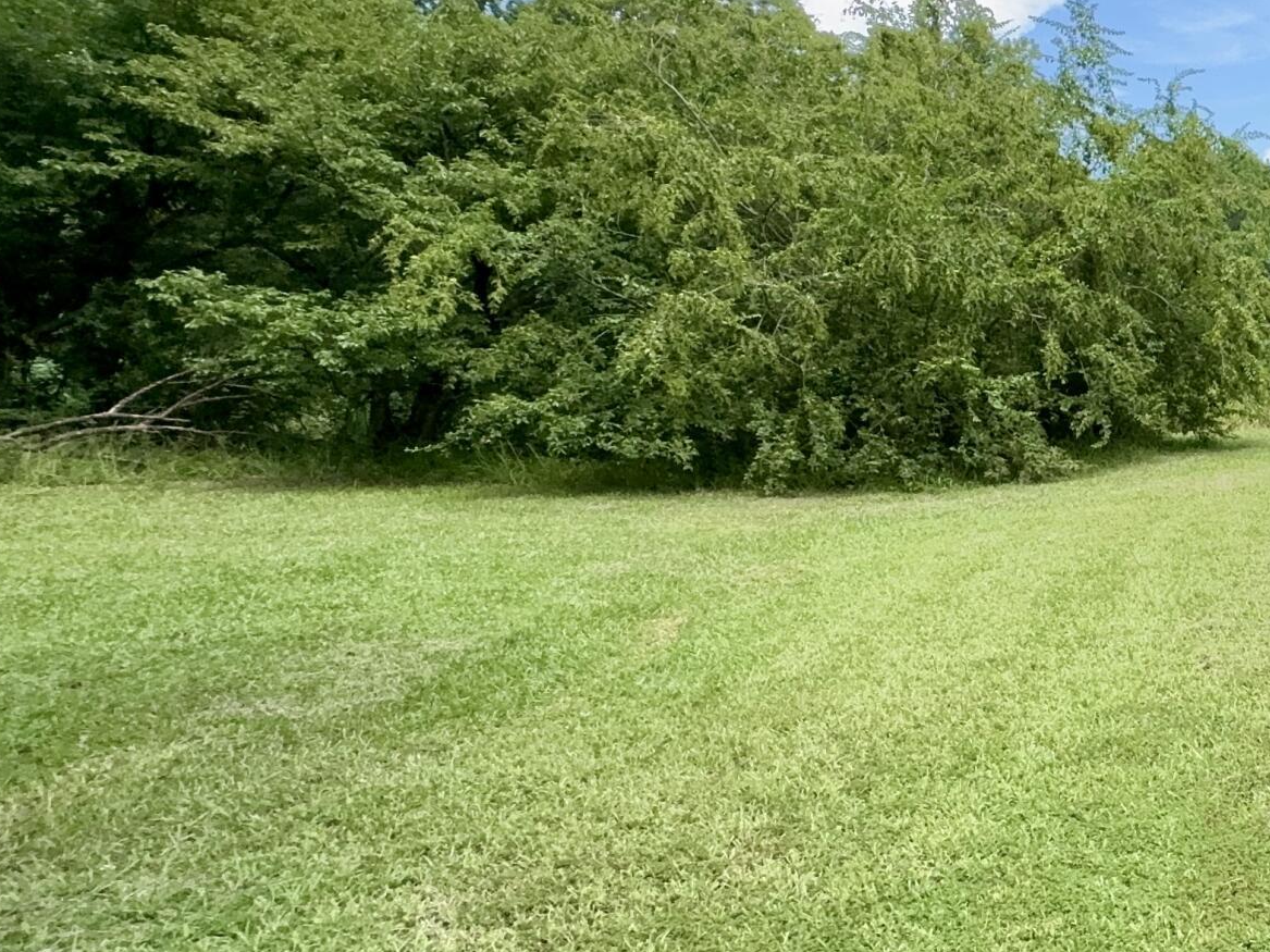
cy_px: 491
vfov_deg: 39.6
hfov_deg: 36.0
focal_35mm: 36
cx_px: 1617
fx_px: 1321
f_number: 2.2
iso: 40
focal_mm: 2.22
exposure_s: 1/615
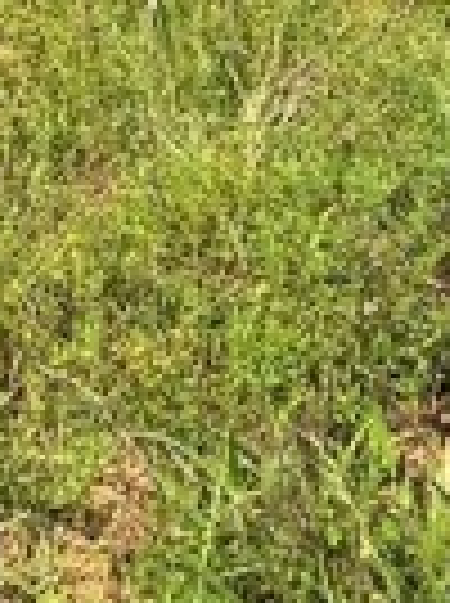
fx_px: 2400
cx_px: 86
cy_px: -1053
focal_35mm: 138
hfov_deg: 10.7
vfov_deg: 10.9
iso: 80
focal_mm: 6.86
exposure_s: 1/2882
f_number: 1.78
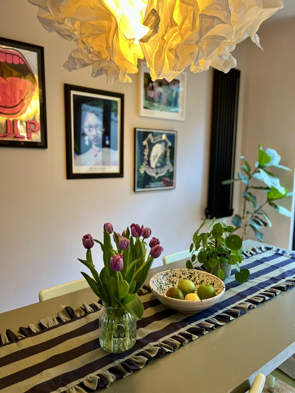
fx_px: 295
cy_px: 196
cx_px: 148
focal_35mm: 26
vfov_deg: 67.3
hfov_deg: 53.1
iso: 160
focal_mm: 5.1
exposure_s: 1/50
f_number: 1.6
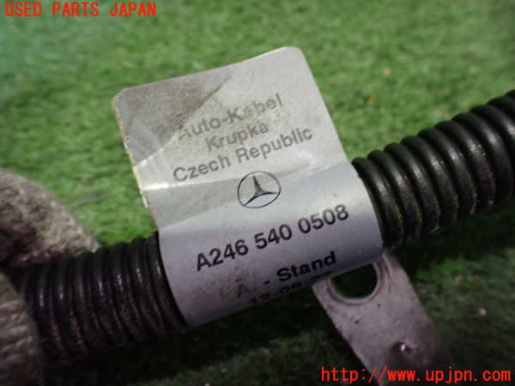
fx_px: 446
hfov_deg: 60.0
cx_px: 258
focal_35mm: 30
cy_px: 193
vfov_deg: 46.8
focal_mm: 5.4
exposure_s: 1/40
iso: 800
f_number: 2.3
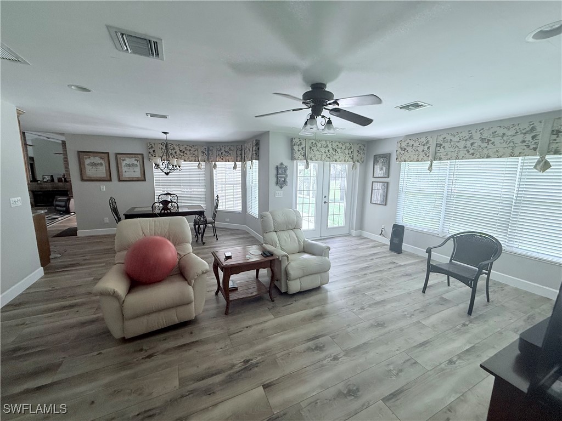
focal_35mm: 14
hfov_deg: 102.1
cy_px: 210
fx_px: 227
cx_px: 281
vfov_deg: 85.7
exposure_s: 1/99
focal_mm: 2.22
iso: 125
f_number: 2.2
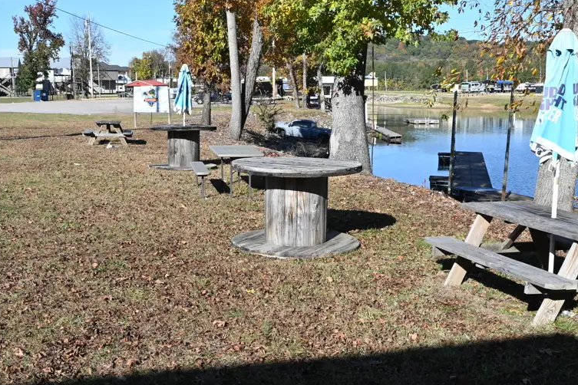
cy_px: 207
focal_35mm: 43
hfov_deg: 45.4
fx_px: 690
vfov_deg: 31.2
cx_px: 278
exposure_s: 1/320
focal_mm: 18.5
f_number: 6.3
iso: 100
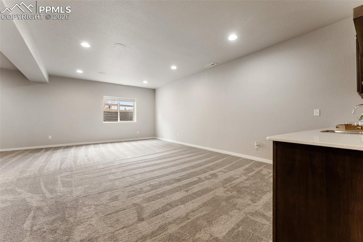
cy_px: 121
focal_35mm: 14
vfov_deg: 81.2
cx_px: 182
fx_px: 141
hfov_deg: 104.2
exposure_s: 1.3
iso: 100
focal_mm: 14
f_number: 9
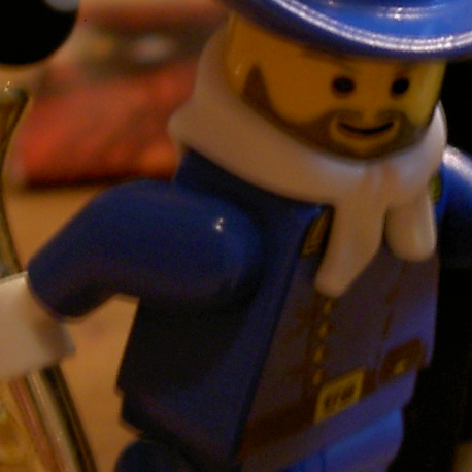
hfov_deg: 11.4
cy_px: 94
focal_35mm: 149
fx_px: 2299
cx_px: 607
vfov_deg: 11.7
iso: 50
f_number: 2.8
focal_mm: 5.6
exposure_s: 1/8
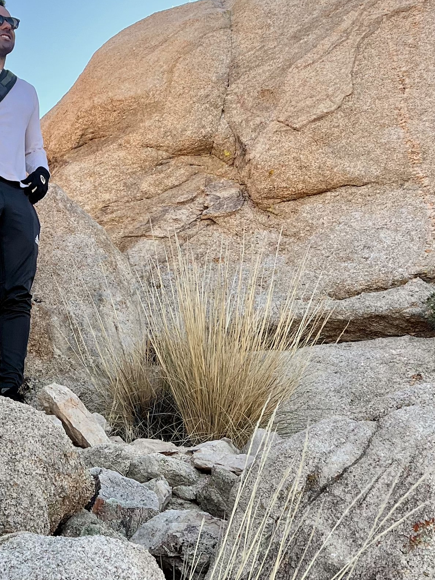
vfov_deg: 29.4
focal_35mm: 66
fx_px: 1106
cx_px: 44
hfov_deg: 21.8
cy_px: 254
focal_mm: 5.7
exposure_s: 1/1838
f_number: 1.5
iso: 50
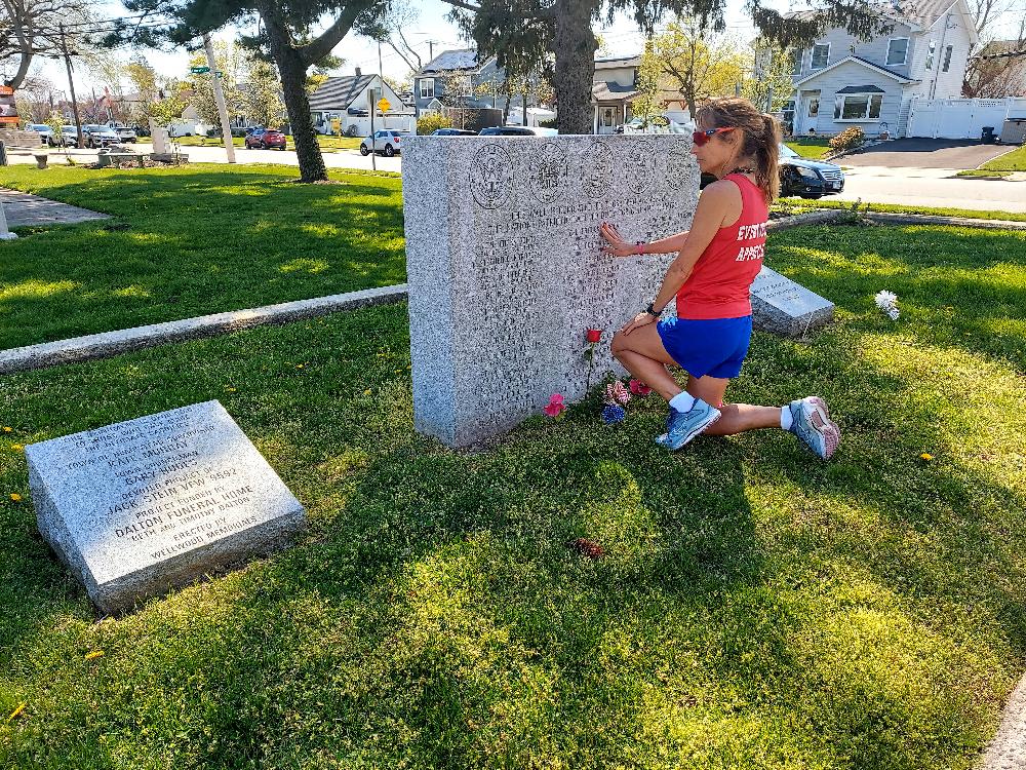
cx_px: 513
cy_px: 385
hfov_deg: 71.6
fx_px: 711
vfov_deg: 56.8
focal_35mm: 24
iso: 50
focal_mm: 5.23
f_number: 1.8
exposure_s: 1/410
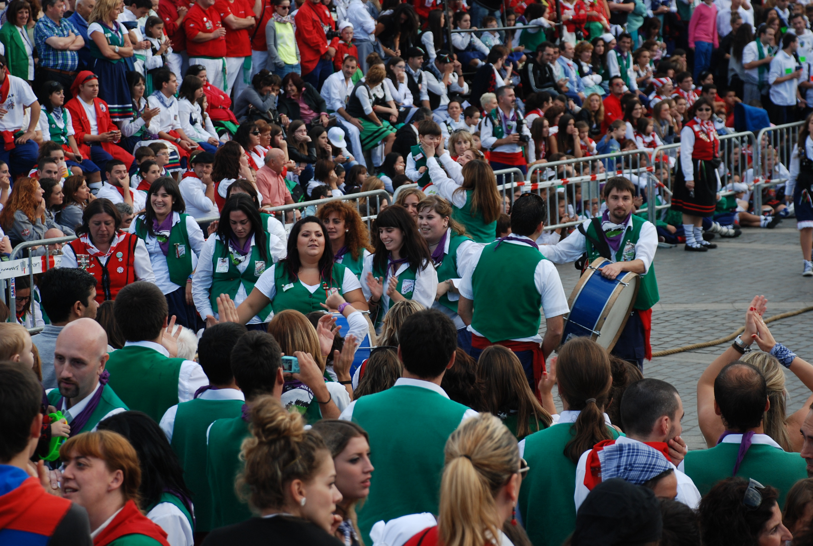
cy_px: 273
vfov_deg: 12.2
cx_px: 406
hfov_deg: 18.1
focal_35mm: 112
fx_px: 2546
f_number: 5.6
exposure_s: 1/125
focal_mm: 75
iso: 220
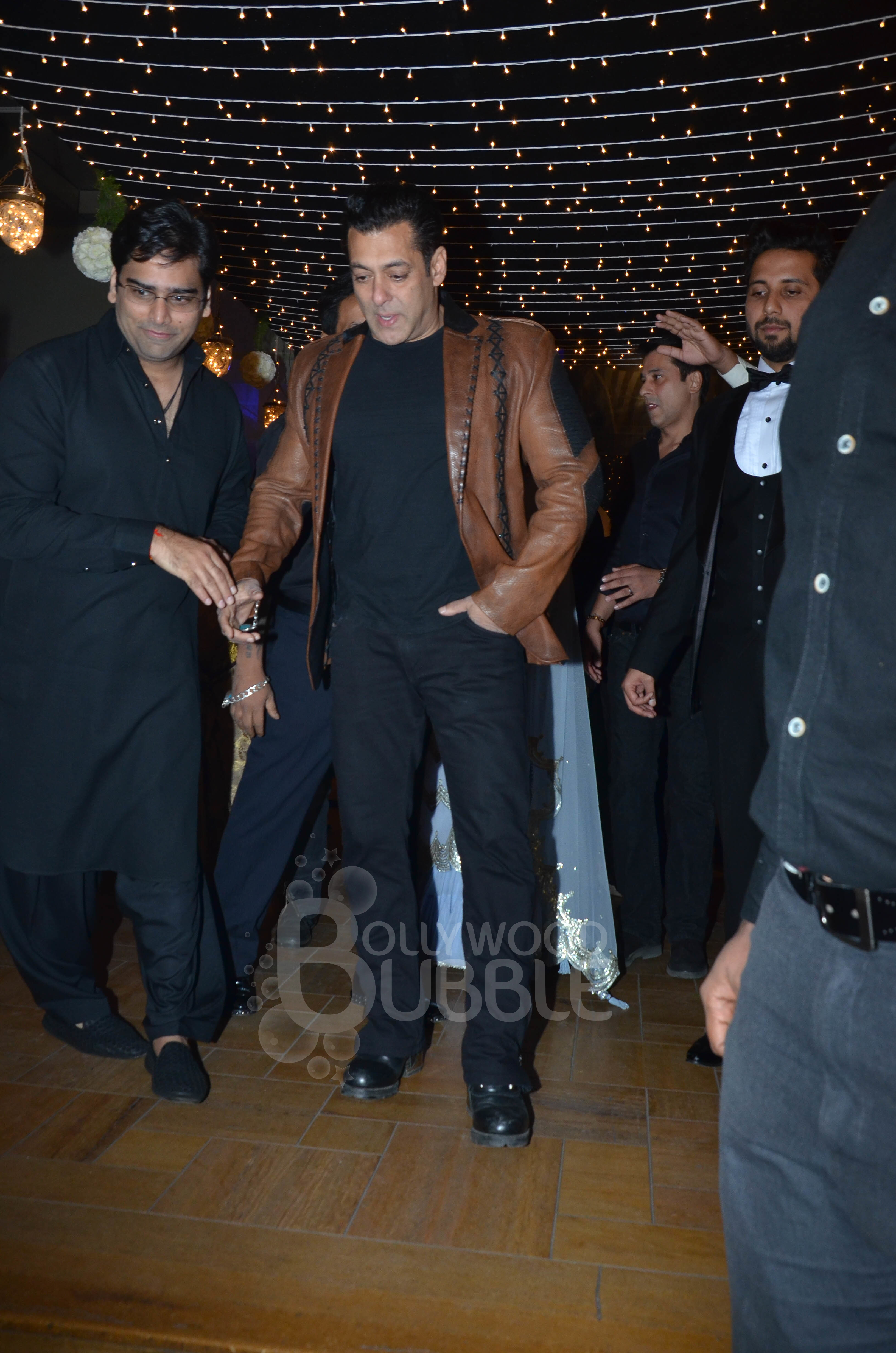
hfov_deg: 41.5
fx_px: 1181
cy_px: 676
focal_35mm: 32
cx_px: 448
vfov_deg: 59.6
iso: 800
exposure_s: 1/200
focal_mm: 21
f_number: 5.6
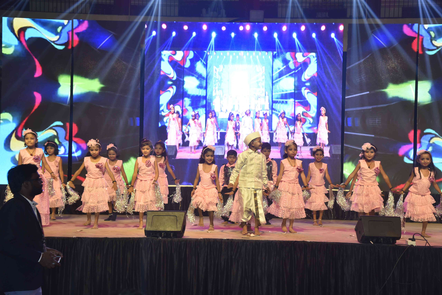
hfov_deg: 34.5
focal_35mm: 58
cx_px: 221
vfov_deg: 23.4
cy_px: 148
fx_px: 712
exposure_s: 1/125
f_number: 5
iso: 400
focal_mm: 58
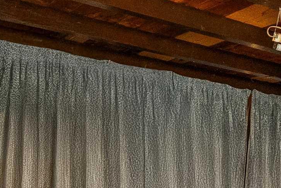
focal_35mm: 59
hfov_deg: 32.5
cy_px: 197
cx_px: 244
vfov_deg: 22.0
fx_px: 461
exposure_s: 1/50
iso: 3200
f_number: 2.8
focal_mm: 14
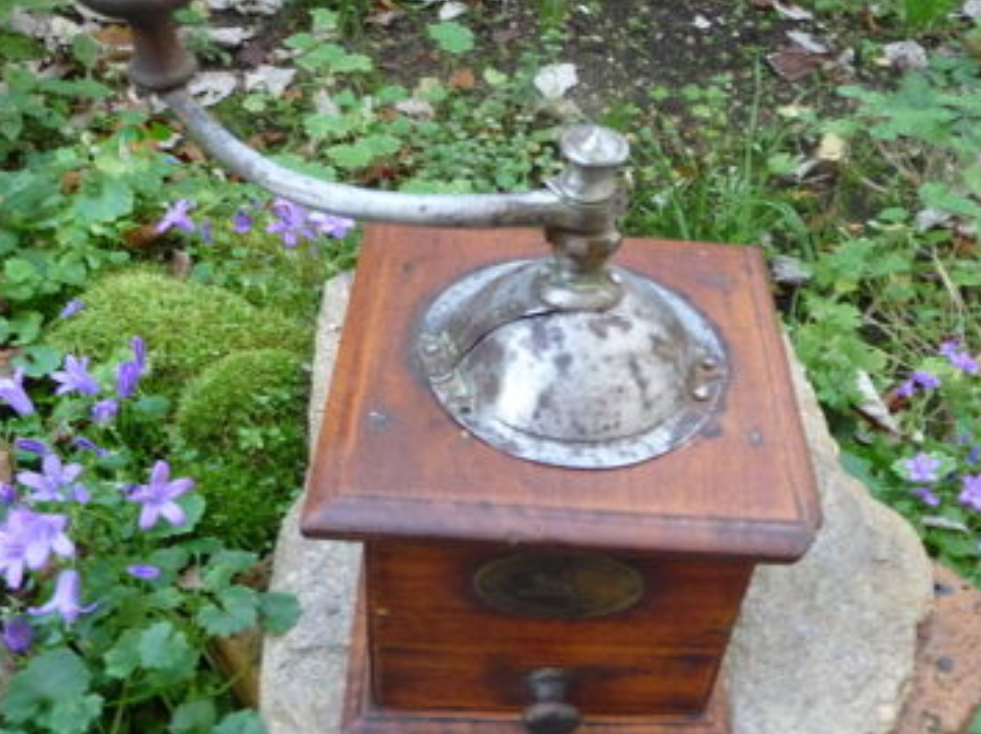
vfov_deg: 37.6
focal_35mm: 38
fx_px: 1076
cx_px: 540
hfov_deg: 48.9
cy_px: 427
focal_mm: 4.7
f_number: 3.3
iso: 400
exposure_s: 1/25
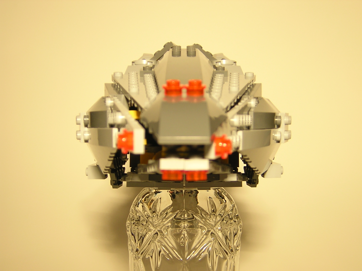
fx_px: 565
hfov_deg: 35.5
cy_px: 136
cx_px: 181
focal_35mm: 54
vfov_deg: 27.0
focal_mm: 7.1
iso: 100
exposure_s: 1/41.2
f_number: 3.2
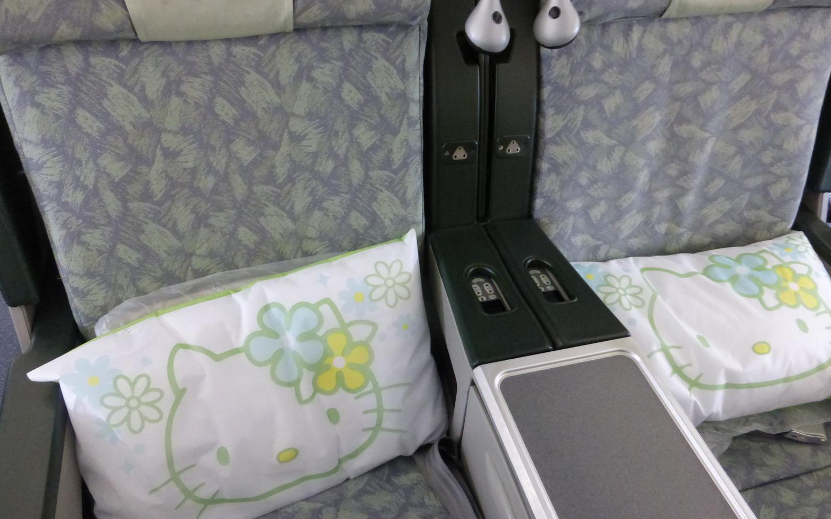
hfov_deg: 68.4
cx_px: 412
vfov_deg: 45.8
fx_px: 611
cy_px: 311
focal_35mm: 27
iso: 800
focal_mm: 4.3
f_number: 3.3
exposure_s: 1/30
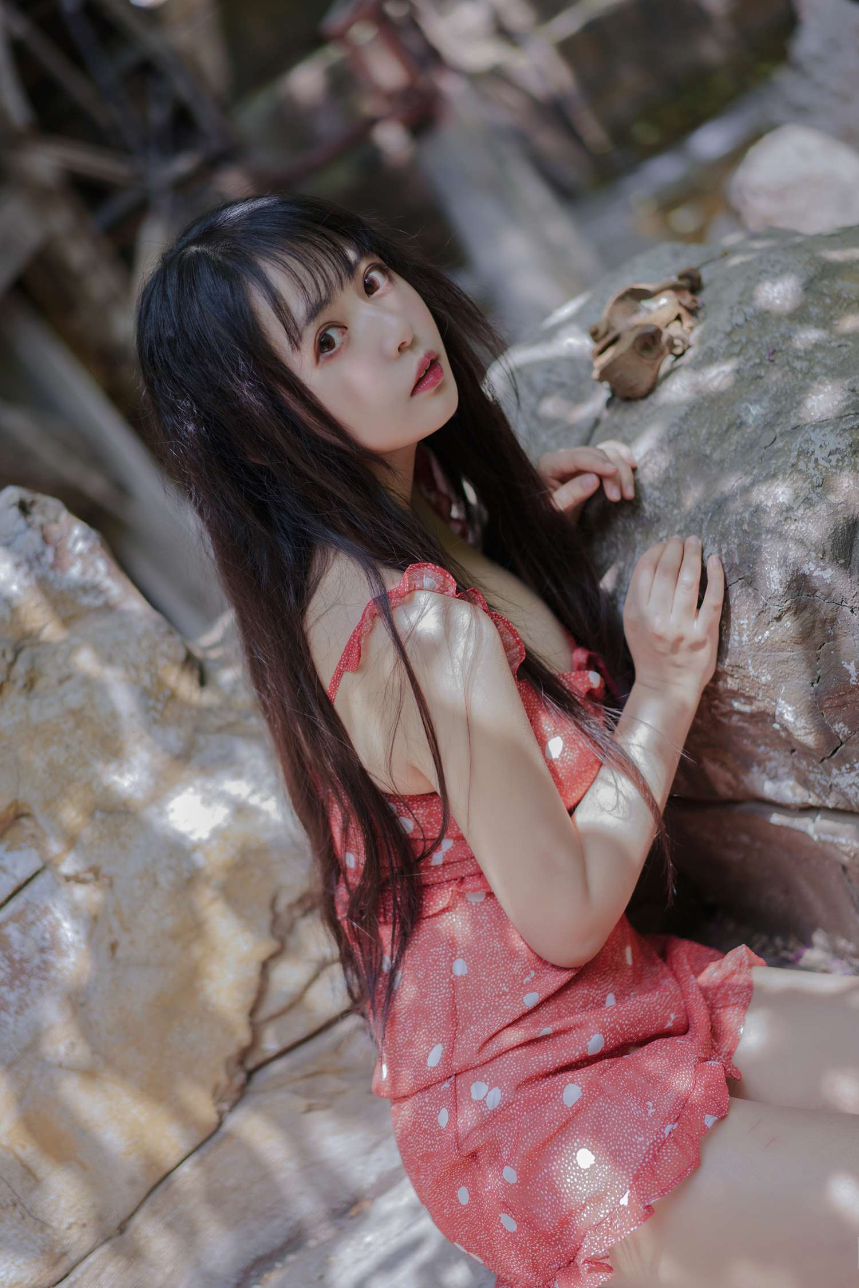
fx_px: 1968
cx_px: 430
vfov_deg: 36.2
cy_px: 644
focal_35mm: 55
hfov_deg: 24.6
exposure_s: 1/800
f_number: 1.8
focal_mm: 55
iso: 100
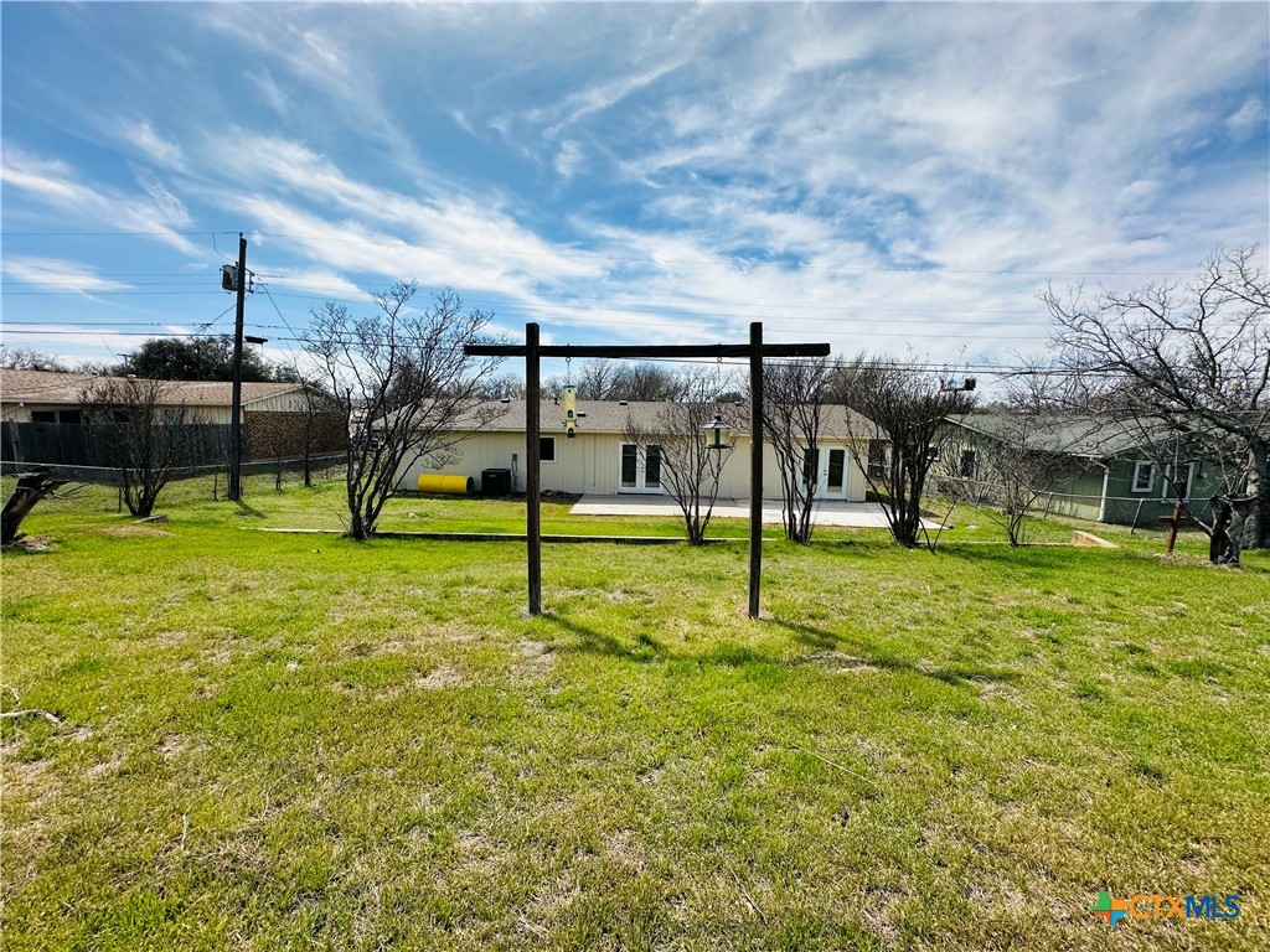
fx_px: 514
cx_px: 635
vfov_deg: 85.7
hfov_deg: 102.1
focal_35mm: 14
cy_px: 476
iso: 50
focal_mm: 2.22
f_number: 2.2
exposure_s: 1/2506
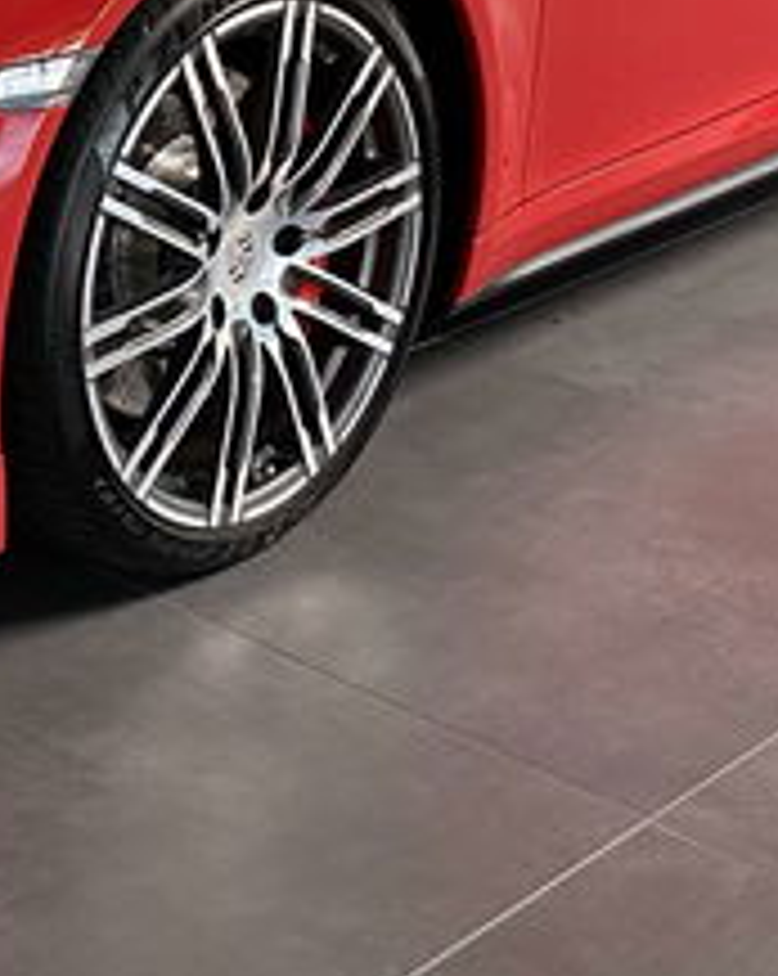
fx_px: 2596
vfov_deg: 20.7
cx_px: -130
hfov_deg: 16.4
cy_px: 36
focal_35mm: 90
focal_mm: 4.25
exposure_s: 1/65
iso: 125
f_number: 1.8
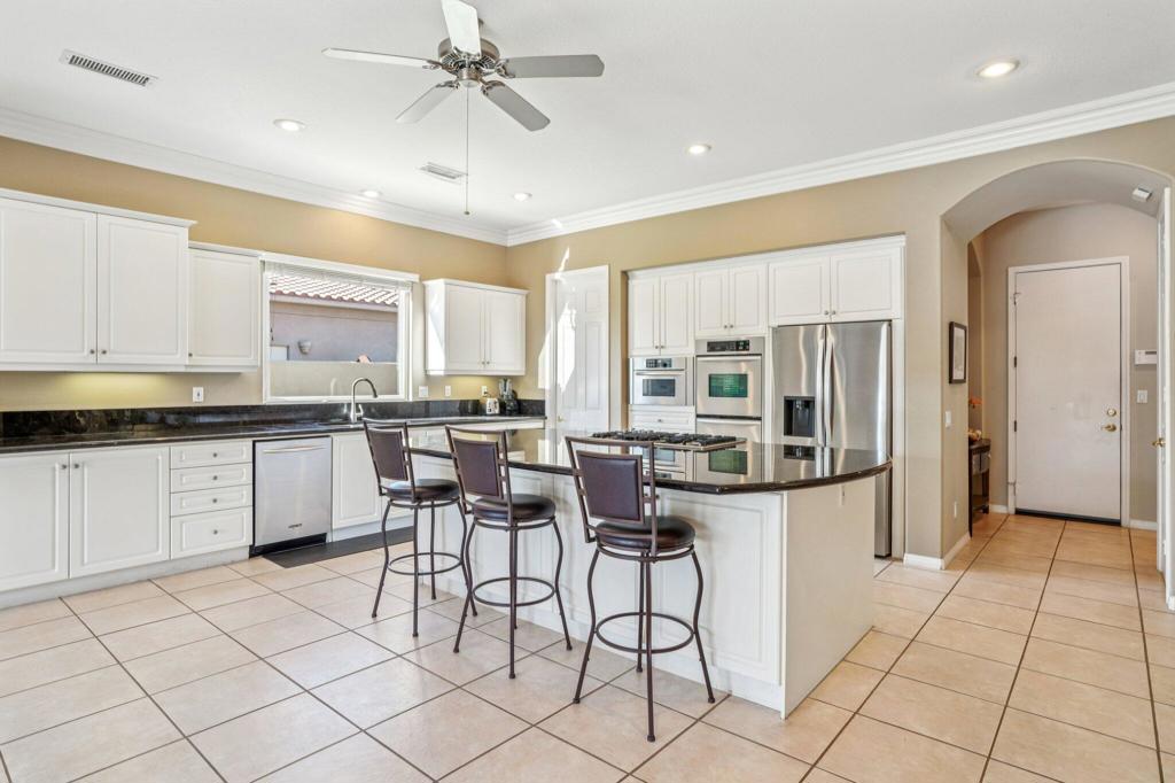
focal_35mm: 18
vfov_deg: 67.3
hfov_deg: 90.0
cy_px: 392
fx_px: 587
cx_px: 588
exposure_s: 1/25
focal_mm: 18
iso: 400
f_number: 8
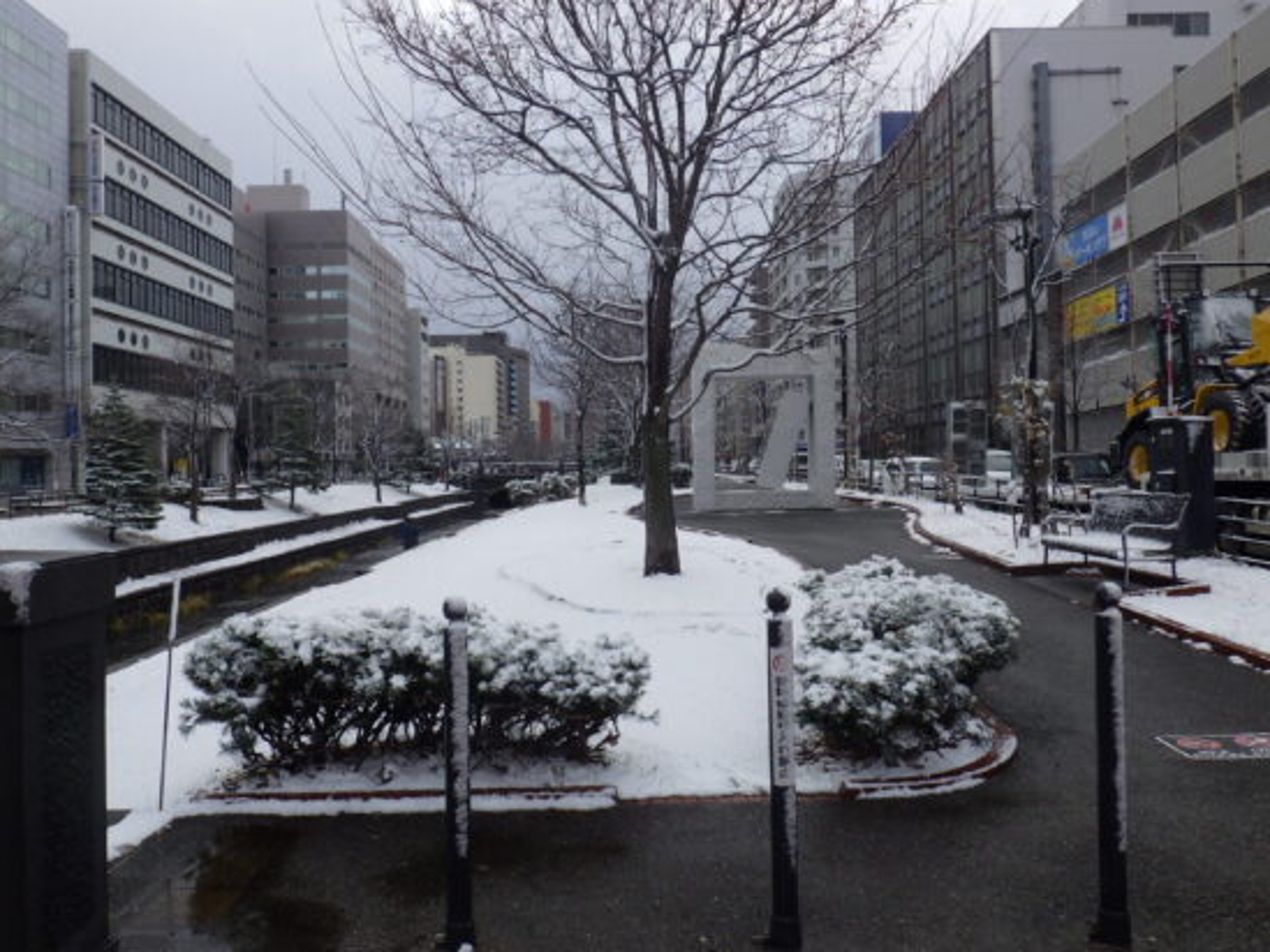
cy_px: 466
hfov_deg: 61.6
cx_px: 614
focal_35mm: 29
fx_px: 1064
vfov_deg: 48.2
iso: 125
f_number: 4.2
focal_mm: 5
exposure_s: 1/640
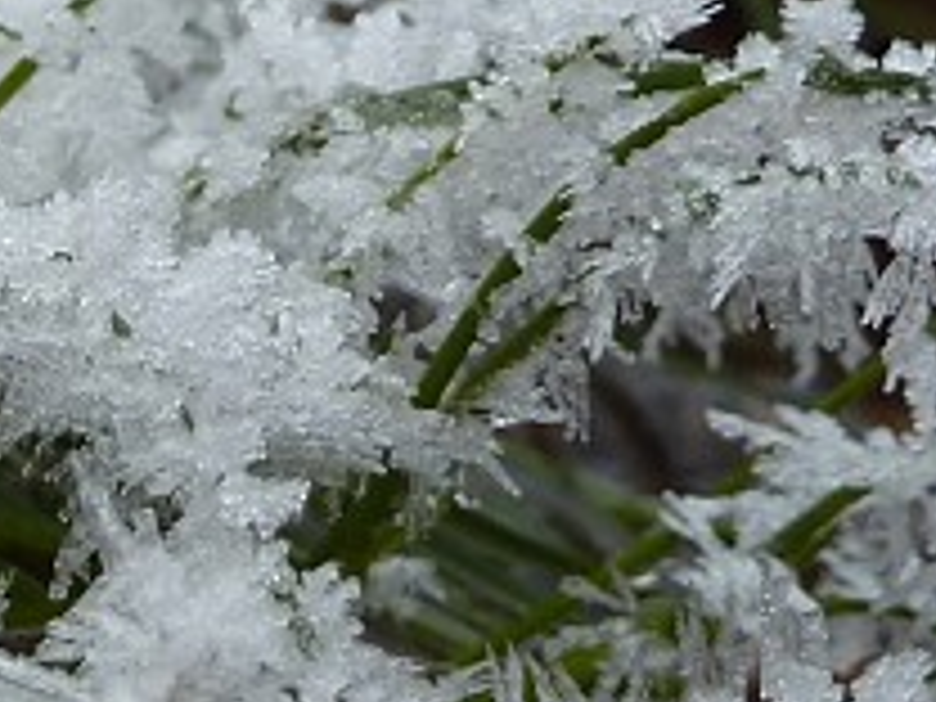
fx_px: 3326
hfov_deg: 15.5
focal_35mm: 123
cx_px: -176
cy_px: 279
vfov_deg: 12.0
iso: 100
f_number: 3.3
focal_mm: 4.1
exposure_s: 1/30
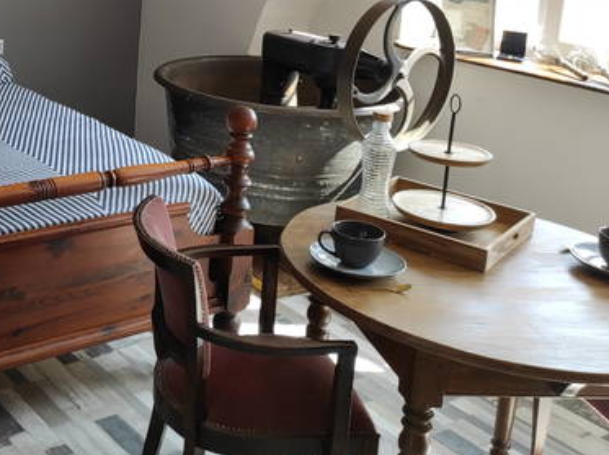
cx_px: 77
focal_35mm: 53
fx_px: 932
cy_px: 23
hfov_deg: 34.5
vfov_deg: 26.3
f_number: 1.89
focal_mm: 5.43
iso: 100
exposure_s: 1/100
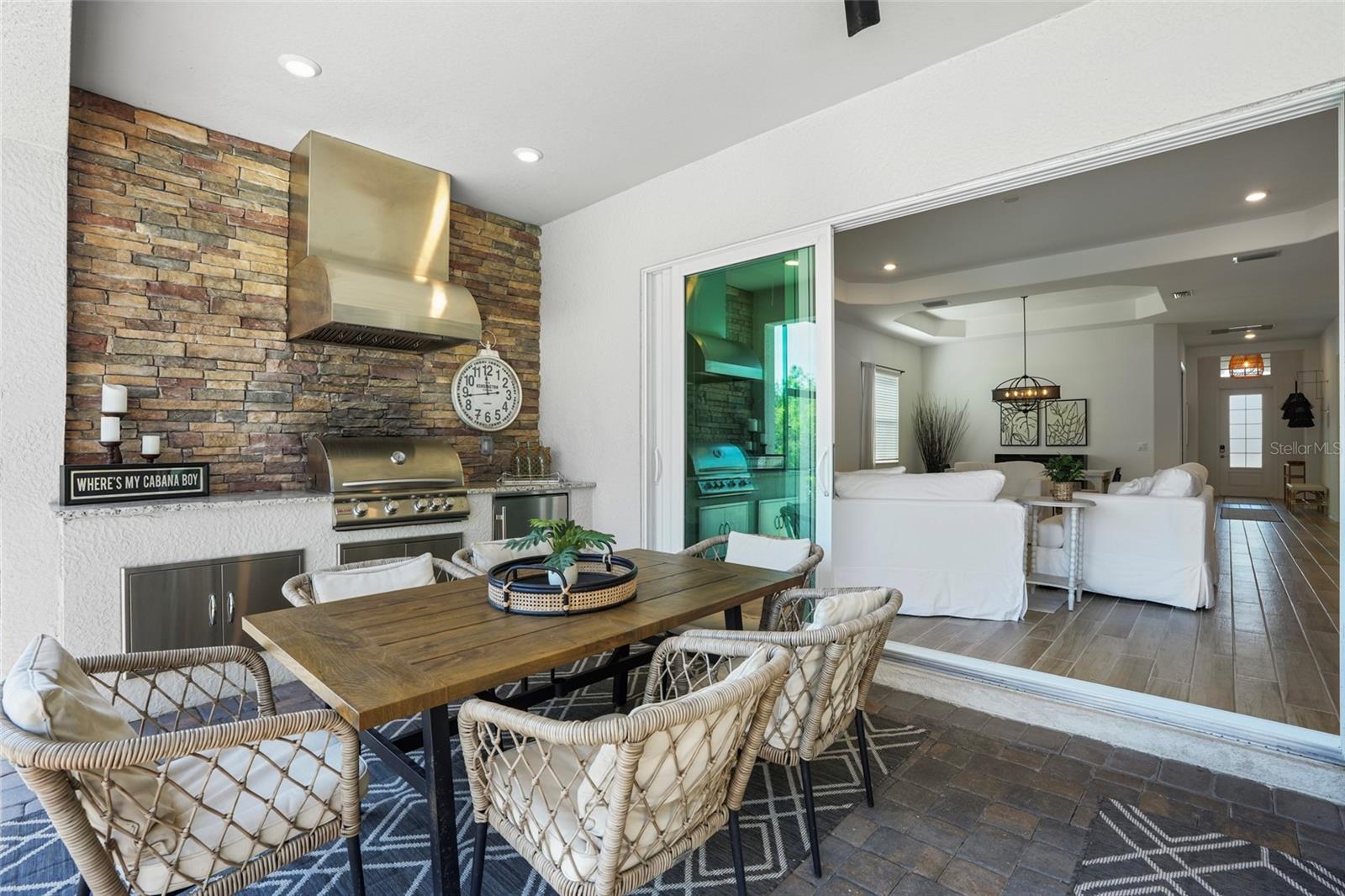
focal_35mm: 16
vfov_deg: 73.7
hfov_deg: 96.7
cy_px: 448
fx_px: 598
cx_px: 672
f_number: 9
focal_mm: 16
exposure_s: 1/15
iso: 400
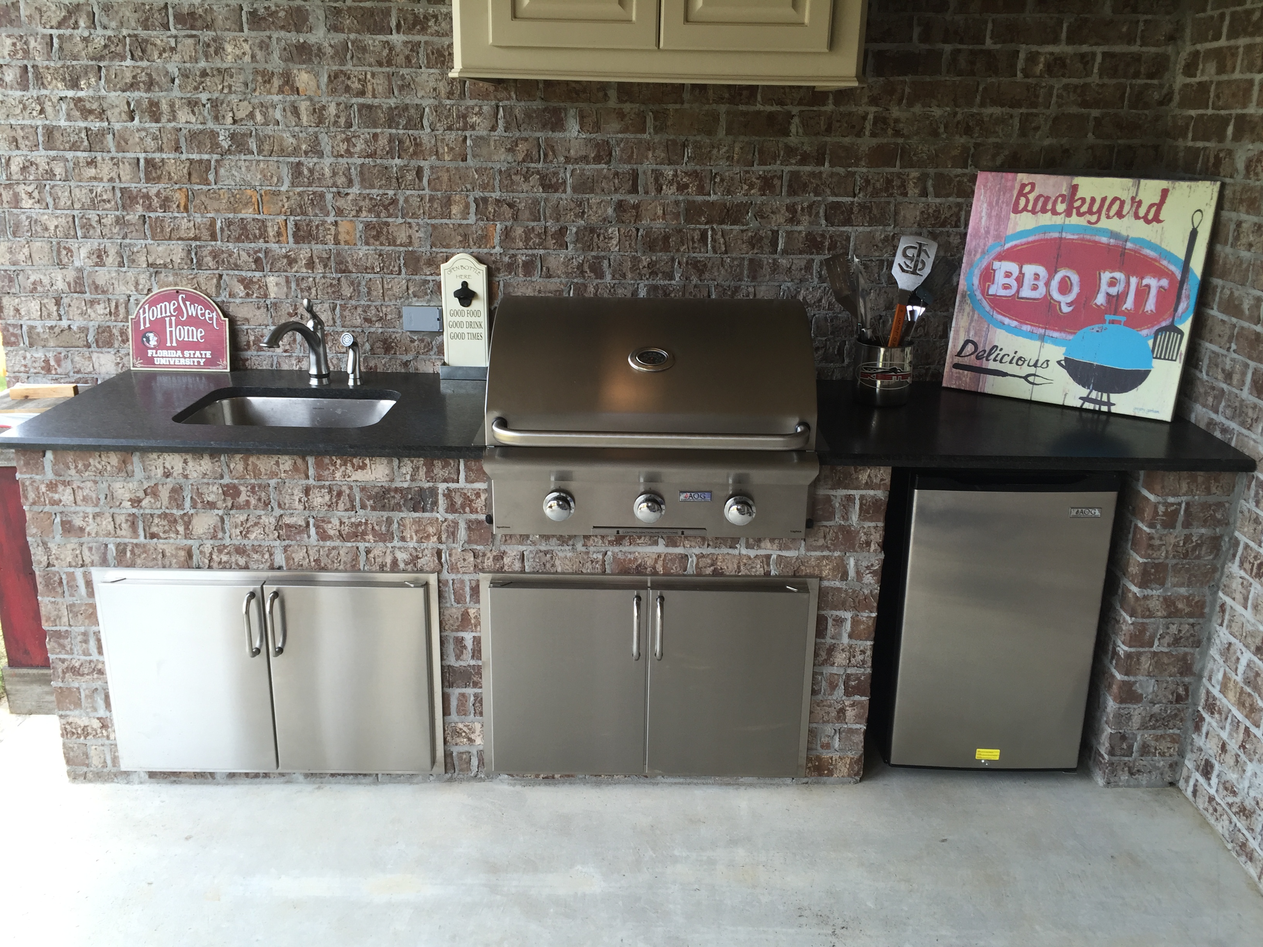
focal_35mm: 29
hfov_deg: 61.7
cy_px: 474
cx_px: 632
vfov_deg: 48.2
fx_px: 1058
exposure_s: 1/126
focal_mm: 4.15
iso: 32
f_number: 2.2
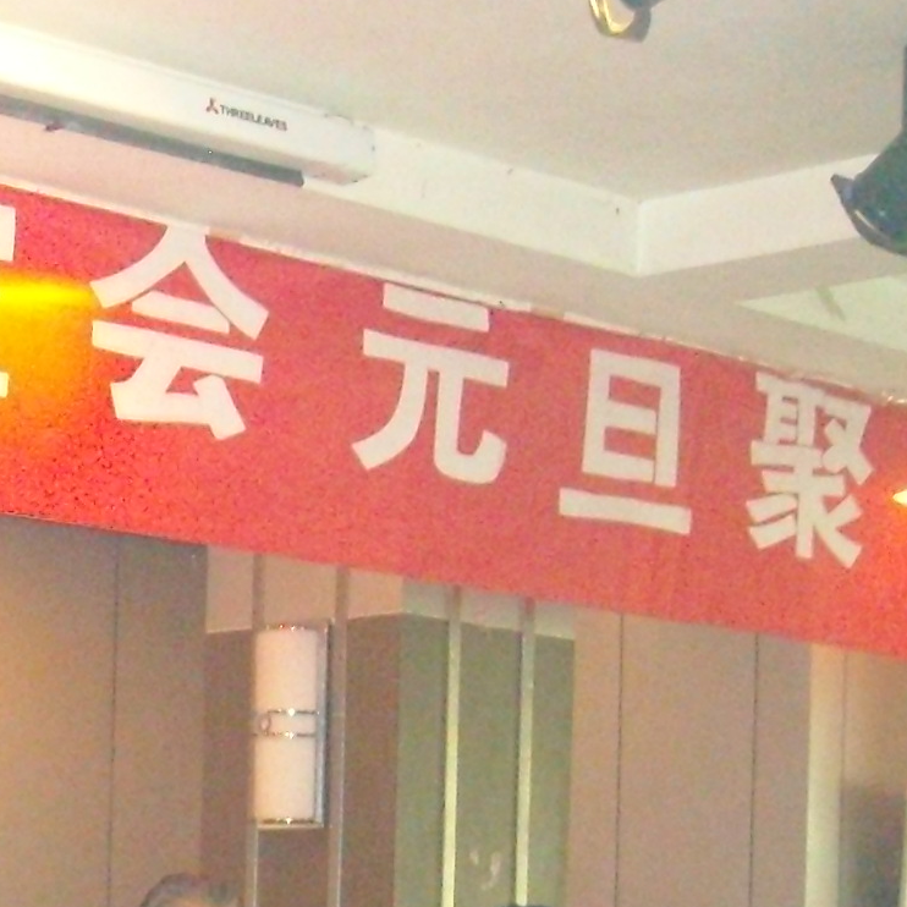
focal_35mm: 108
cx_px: -395
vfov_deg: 15.5
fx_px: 3202
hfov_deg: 15.1
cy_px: 1096
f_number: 2.8
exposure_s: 1/60
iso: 1000
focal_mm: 5.7
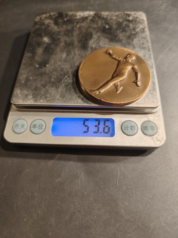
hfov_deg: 58.9
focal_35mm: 23
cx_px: 89
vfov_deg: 73.9
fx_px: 158
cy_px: 119
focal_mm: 6.06
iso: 250
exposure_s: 1/200
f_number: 1.6
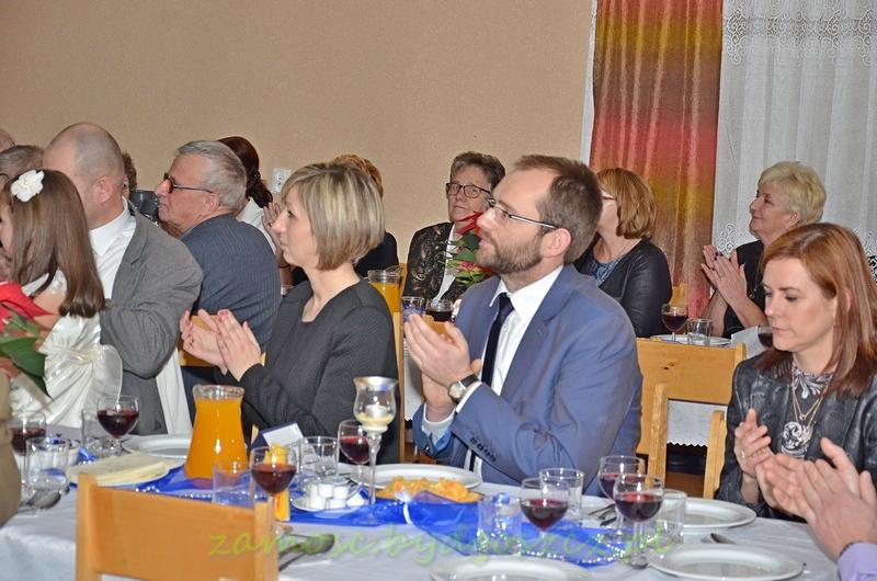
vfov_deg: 15.6
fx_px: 2115
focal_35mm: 87
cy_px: 290
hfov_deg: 23.4
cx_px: 438
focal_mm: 58
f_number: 5
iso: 800
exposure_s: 1/125
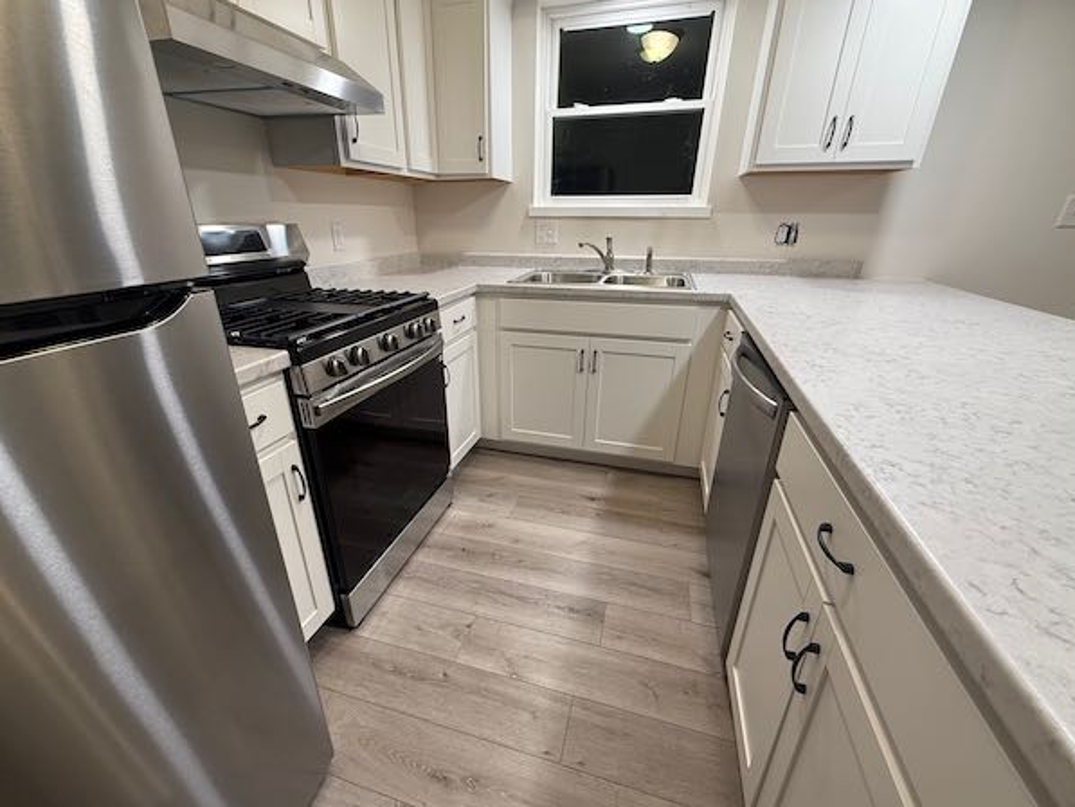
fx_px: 466
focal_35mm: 15
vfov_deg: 81.7
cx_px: 519
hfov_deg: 98.1
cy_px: 418
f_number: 2.2
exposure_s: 1/60
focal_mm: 2.22
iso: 200
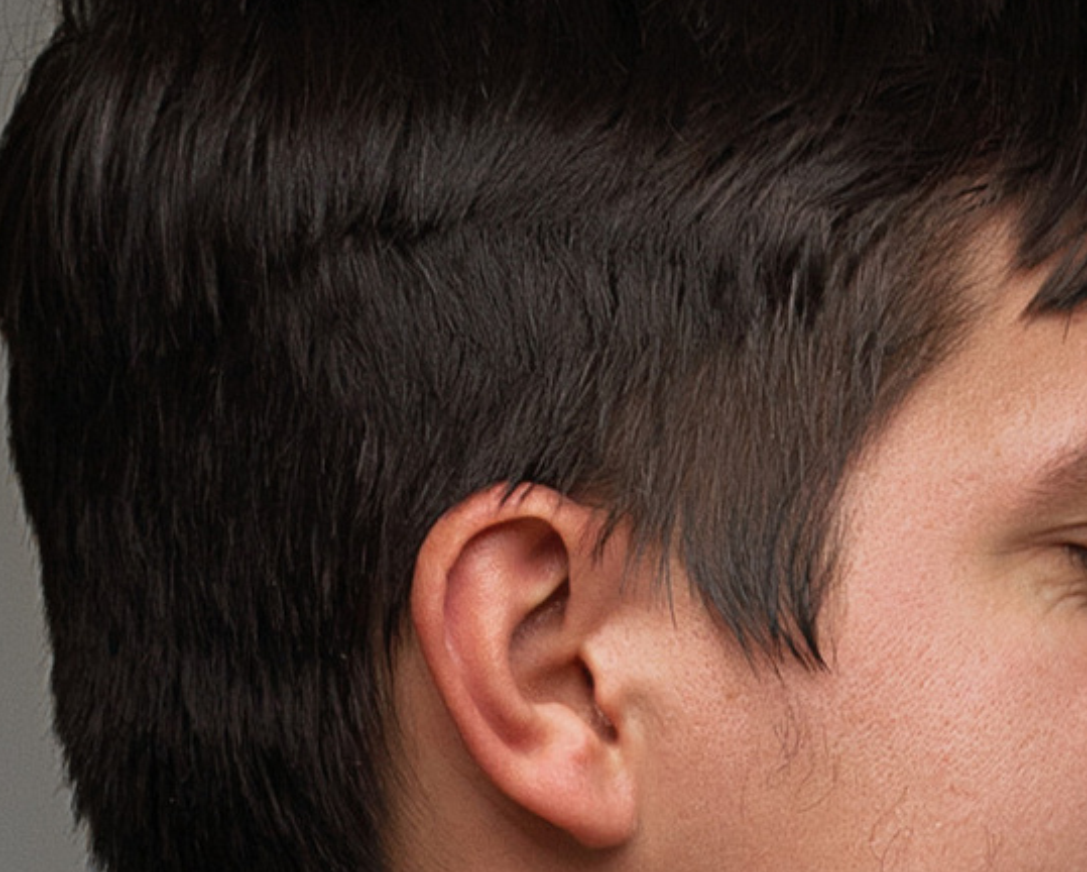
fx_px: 16129
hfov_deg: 3.9
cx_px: 1295
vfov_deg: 3.0
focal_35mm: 501
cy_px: 2816
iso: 250
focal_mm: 75
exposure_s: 1/160
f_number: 6.3
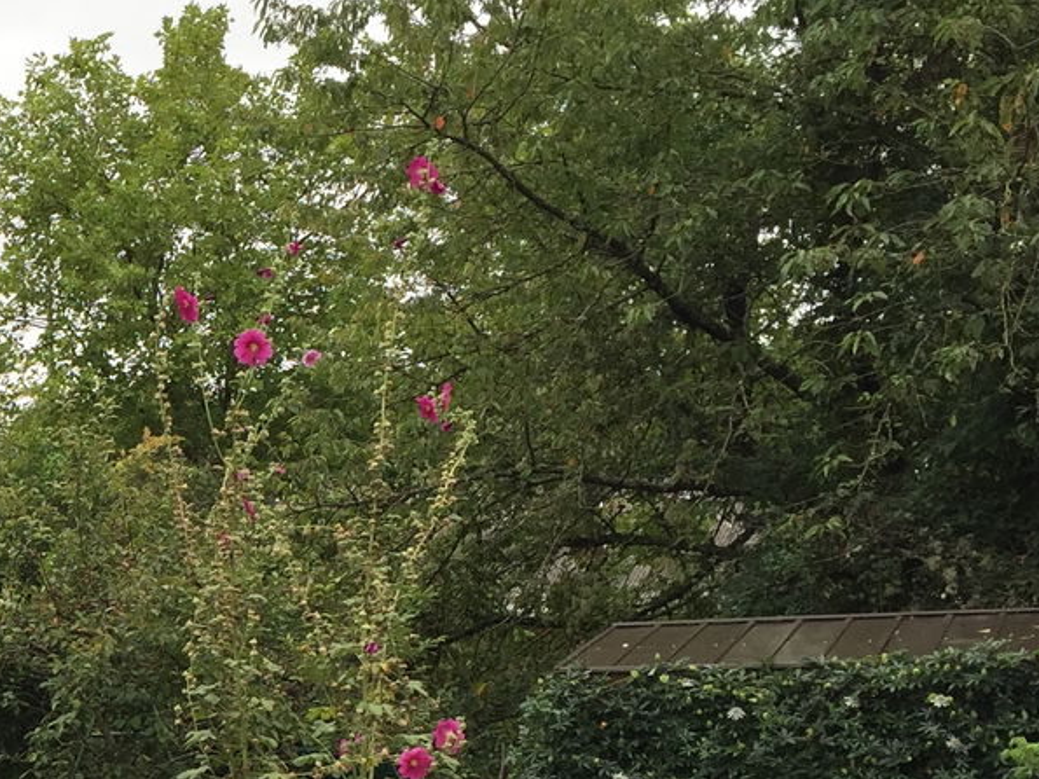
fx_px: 2341
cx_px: -204
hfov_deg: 23.0
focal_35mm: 78
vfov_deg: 18.4
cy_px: 795
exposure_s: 1/192
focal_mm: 4.15
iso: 32
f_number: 2.2
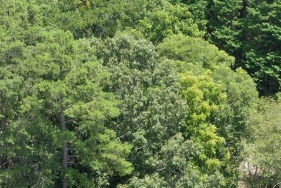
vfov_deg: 11.2
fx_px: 937
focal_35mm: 120
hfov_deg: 16.9
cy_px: 242
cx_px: 225
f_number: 10
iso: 100
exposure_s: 1/50
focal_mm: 10.26
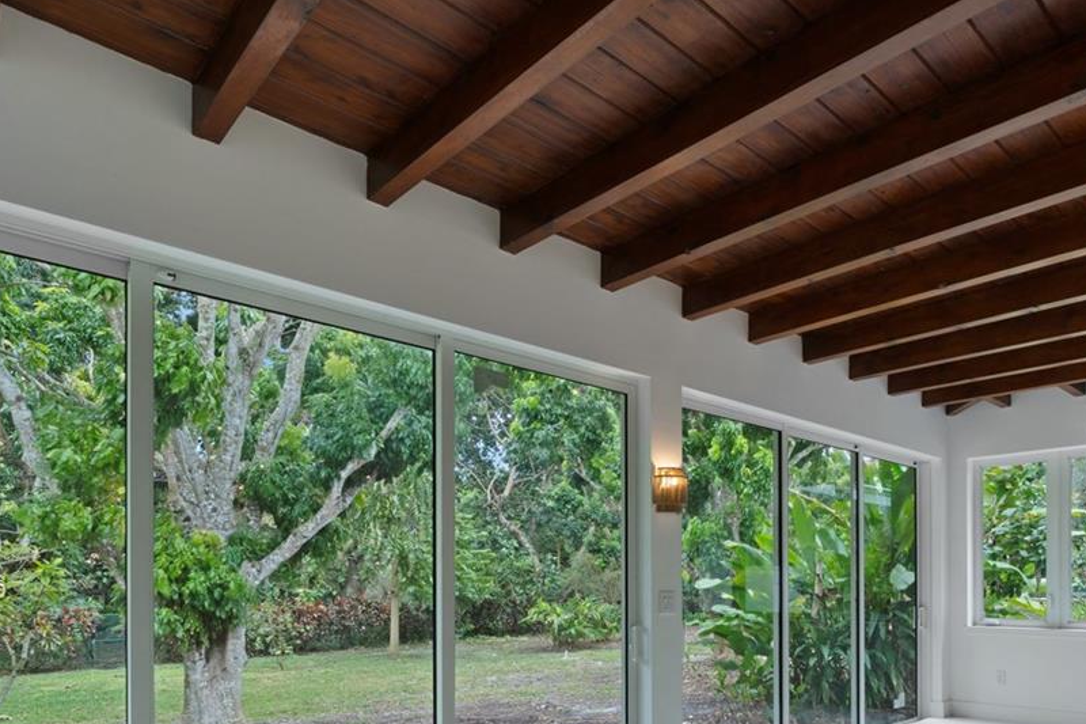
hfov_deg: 72.7
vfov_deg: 49.7
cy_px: 590
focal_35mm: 24
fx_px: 724
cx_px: 671
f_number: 14
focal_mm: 12
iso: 125
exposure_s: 1
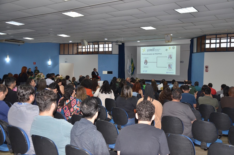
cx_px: 117
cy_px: 78
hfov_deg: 53.2
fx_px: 234
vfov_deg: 36.7
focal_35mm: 36
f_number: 5
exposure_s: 1/60
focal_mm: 24
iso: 1000
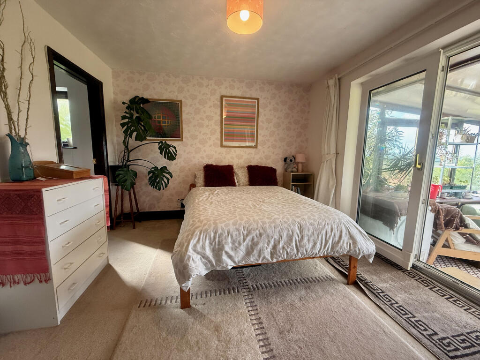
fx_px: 194
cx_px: 240
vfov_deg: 85.7
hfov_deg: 102.1
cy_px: 180
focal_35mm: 14
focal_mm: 2.22
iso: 200
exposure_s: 1/99
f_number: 2.2
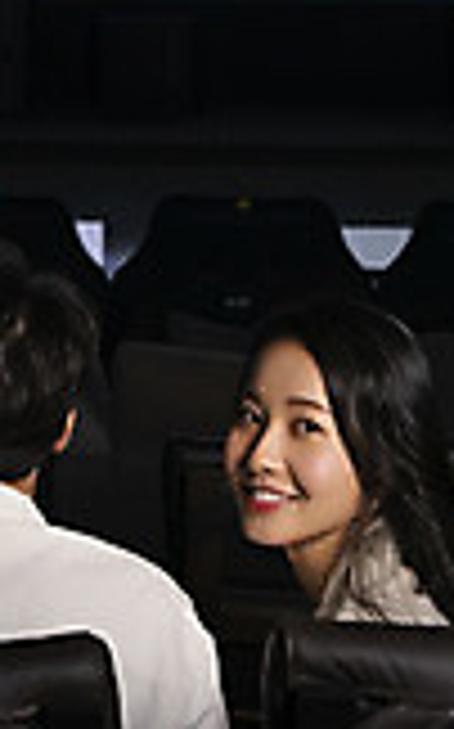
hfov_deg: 10.6
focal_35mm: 121
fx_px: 2400
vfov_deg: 16.9
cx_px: -108
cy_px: -9
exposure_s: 1/50
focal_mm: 32
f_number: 2.8
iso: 1600
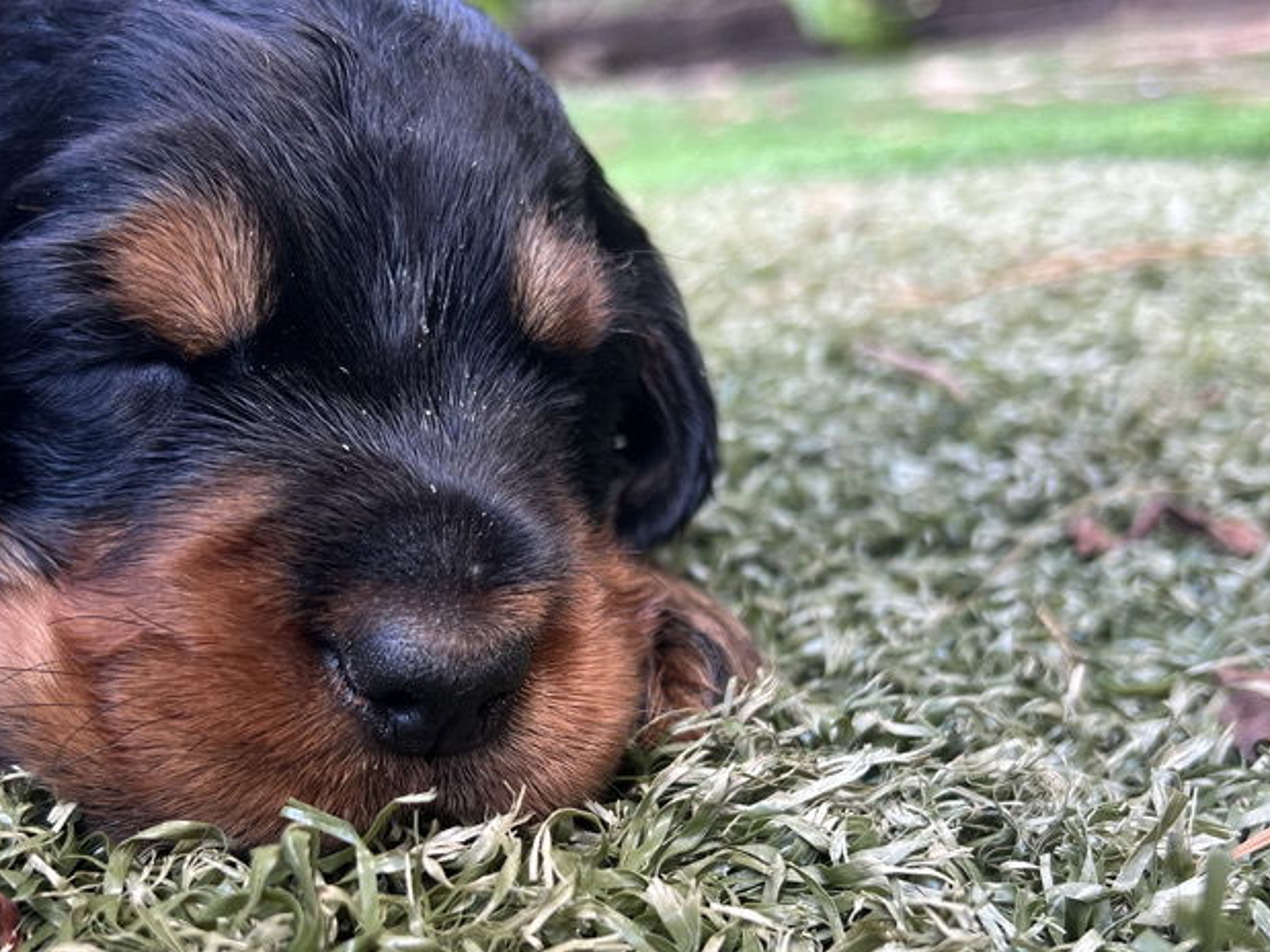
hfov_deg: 43.7
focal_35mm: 43
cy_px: 624
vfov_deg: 33.3
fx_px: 1577
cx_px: 535
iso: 125
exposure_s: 1/117
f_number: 1.5
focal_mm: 5.7
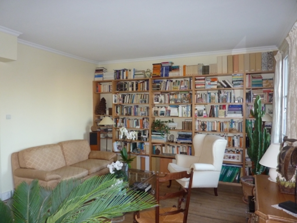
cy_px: 112
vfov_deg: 54.9
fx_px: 215
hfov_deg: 69.4
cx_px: 148
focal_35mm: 25
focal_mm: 4.1
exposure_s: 1/30
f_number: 3.3
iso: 250
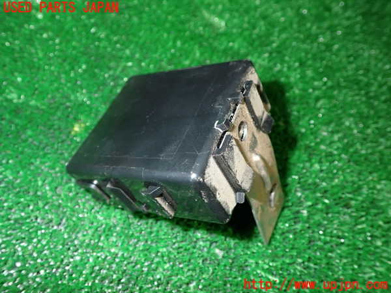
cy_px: 146
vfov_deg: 46.8
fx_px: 339
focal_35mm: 30
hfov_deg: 60.0
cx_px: 196
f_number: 6.3
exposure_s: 1/30
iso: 250
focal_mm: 5.4
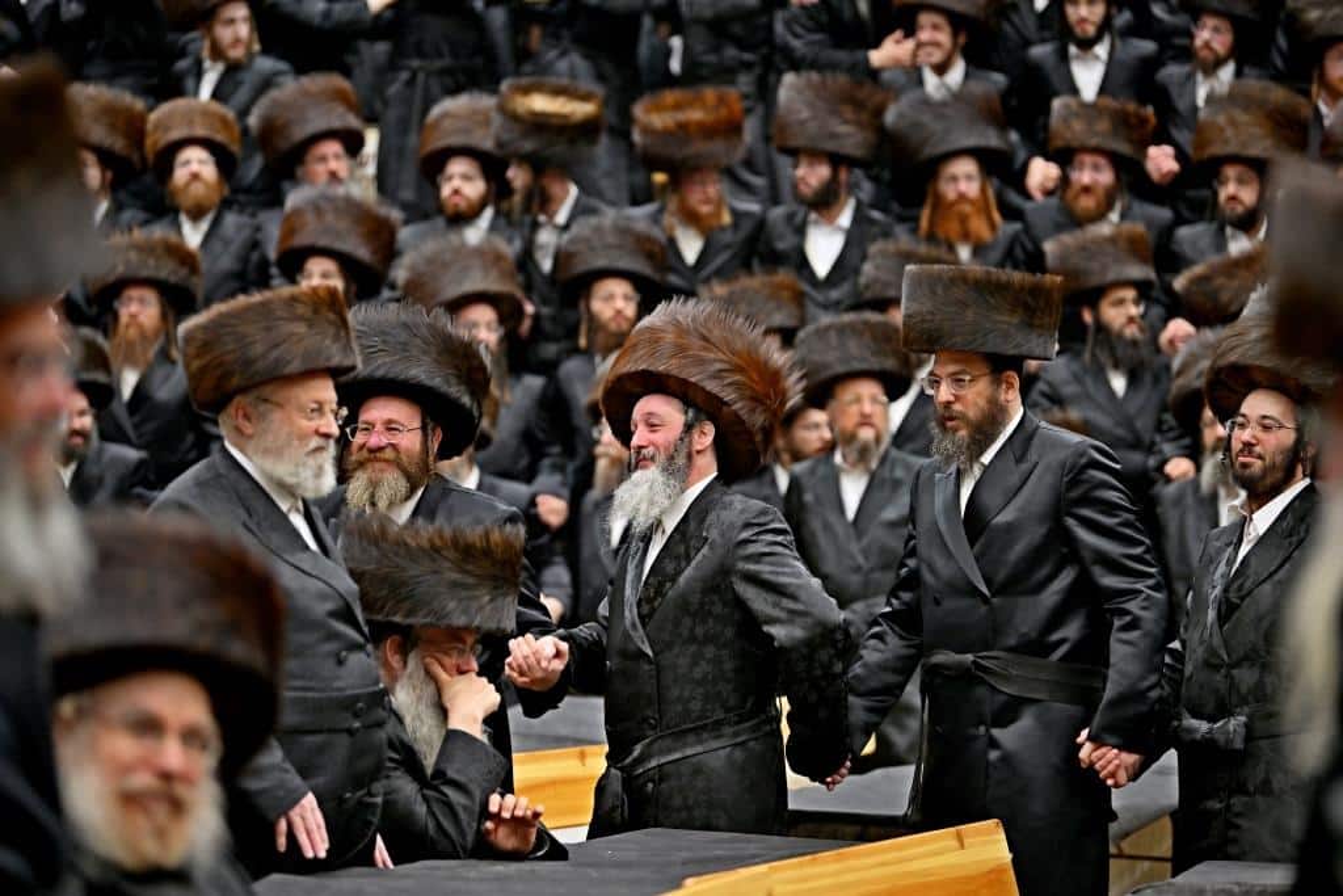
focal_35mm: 150
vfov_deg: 9.2
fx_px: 5596
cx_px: 672
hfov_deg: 13.7
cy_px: 448
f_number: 2.8
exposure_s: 1/250
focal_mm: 150
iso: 500
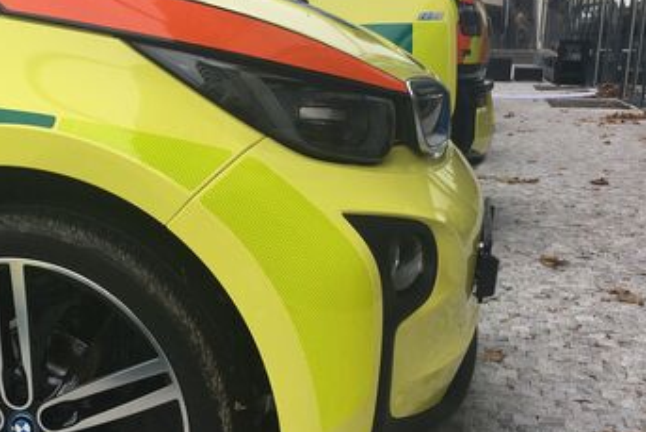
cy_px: 240
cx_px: 264
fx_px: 862
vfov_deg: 28.1
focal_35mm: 48
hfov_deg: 40.9
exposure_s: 1/331
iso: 25
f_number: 2.2
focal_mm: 4.15
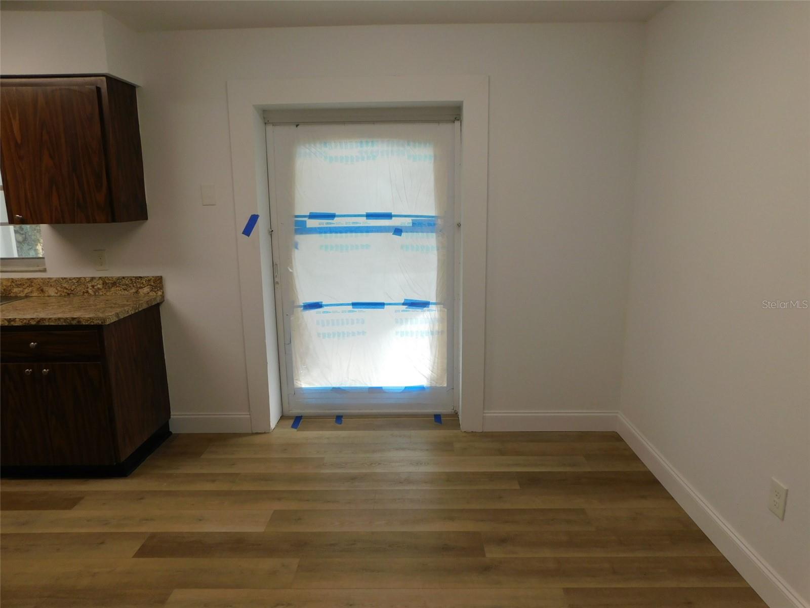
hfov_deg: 73.9
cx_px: 405
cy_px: 304
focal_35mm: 23
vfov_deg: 58.9
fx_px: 538
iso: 125
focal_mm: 4
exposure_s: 1/60
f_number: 3
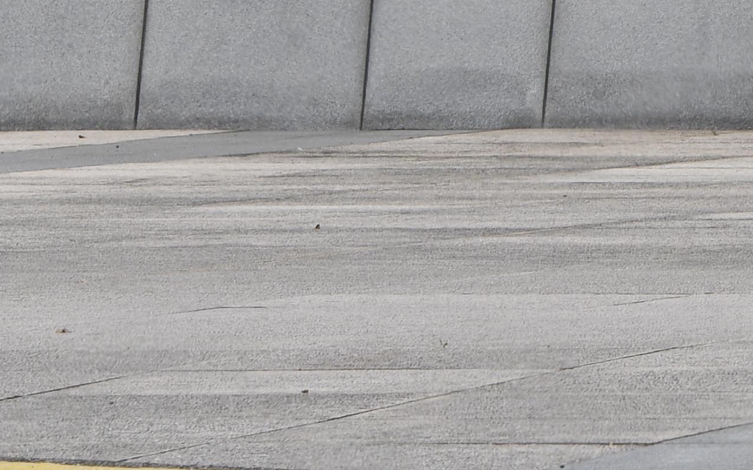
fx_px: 18199
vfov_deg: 1.5
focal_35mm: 887
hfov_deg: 2.4
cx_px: 1384
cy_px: -1101
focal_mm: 135
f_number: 9.5
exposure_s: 1/250
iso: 125
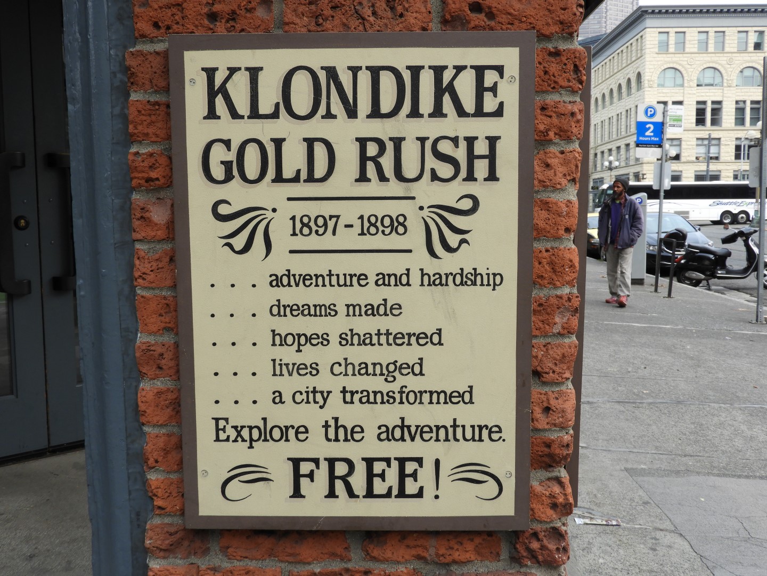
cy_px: 288
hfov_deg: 52.6
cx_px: 384
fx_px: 776
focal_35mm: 35
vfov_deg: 40.7
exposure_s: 1/200
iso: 100
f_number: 3.8
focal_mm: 6.3
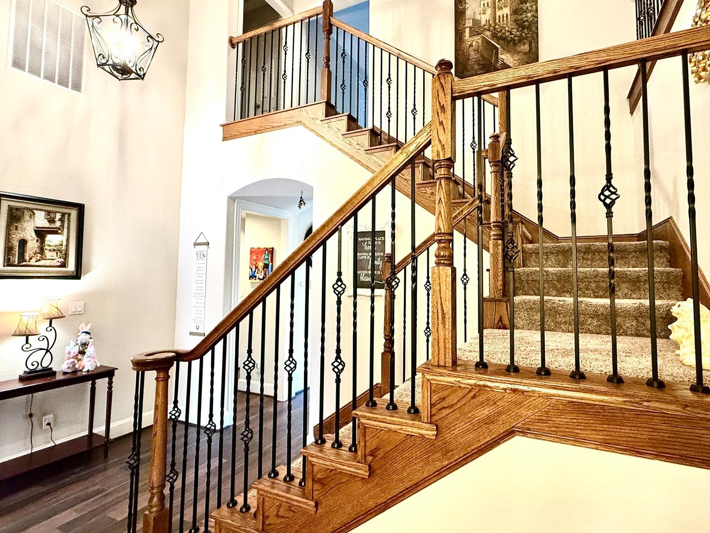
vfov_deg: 71.5
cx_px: 398
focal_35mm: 18
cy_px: 252
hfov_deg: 87.3
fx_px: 369
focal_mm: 2.22
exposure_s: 1/60
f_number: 2.2
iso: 400
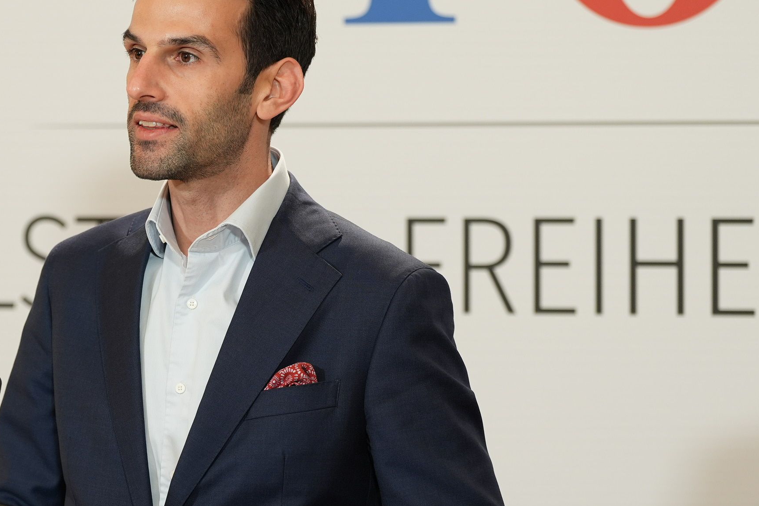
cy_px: 210
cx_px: 183
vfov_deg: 5.3
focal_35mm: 259
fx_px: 5459
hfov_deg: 7.9
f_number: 2.8
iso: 640
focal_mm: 128
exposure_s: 1/203
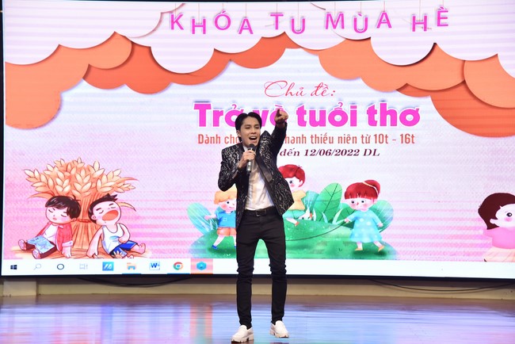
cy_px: 172
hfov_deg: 26.0
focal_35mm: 78
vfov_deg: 17.5
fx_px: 1116
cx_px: 258
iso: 2000
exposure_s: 1/125
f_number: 5.6
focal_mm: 78
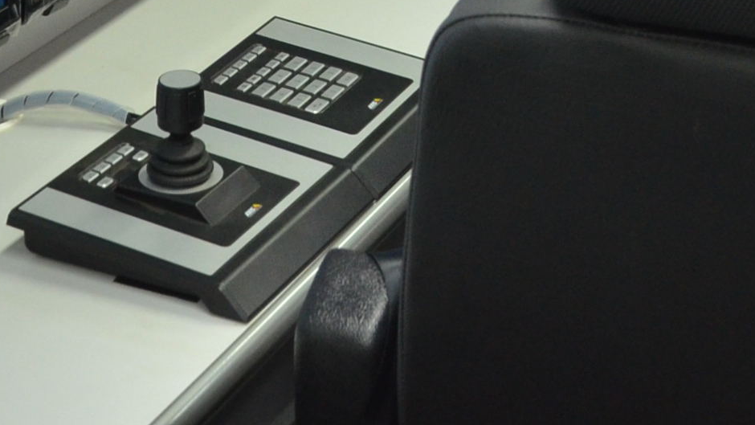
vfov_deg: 10.0
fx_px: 2222
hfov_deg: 19.1
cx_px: 577
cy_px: -480
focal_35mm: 111
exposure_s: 1/50
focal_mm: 18
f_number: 3.5
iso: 800
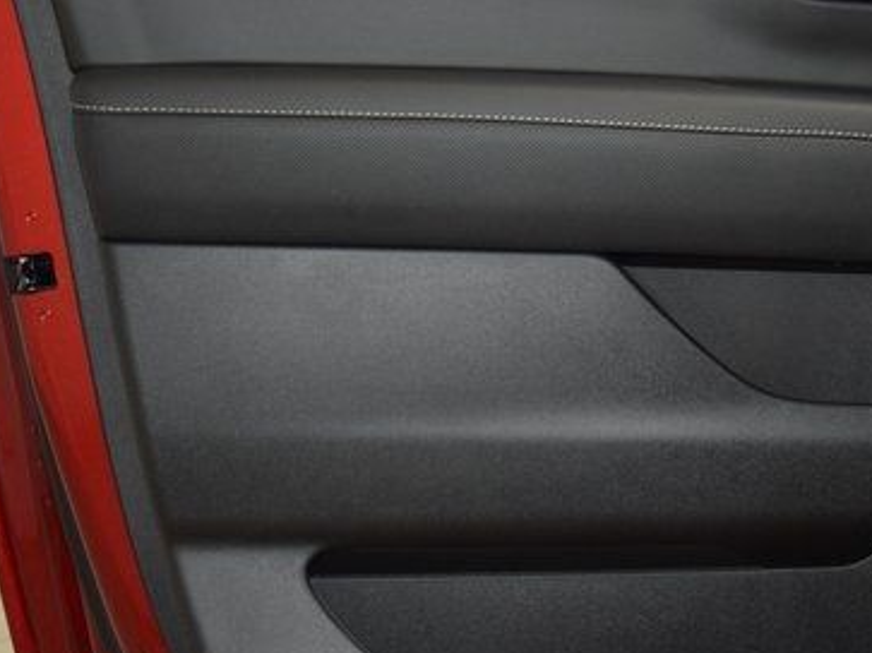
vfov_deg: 24.0
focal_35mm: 61
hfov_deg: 30.9
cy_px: 280
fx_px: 1536
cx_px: 697
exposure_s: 1/125
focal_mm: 24
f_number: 3.8
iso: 1800
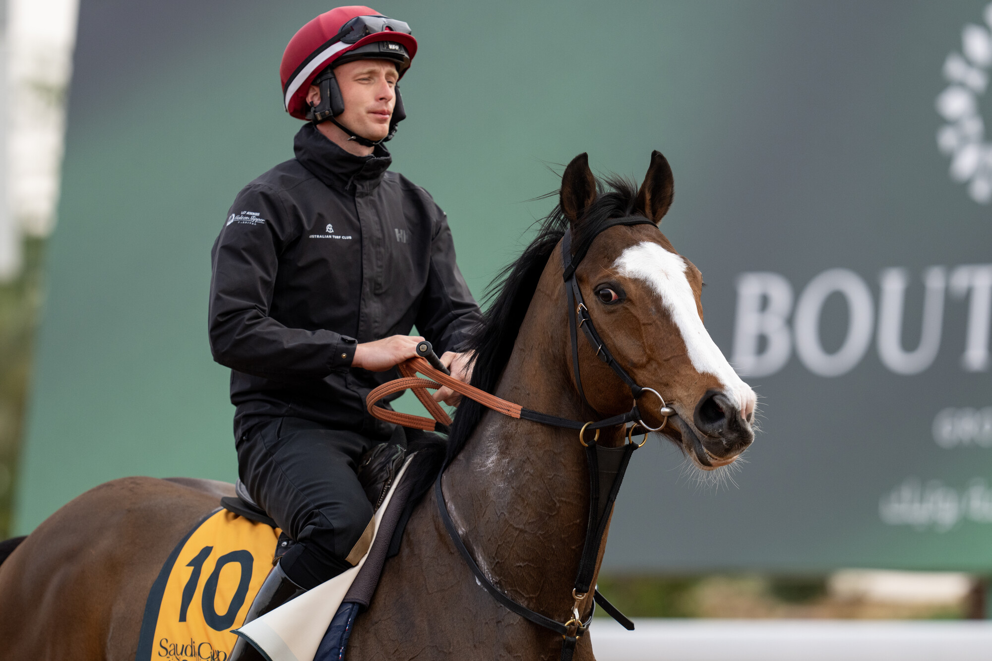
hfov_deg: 5.2
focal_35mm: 400
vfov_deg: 3.4
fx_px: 11021
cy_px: 330
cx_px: 496
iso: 1000
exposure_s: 1/1600
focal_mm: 400
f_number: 4
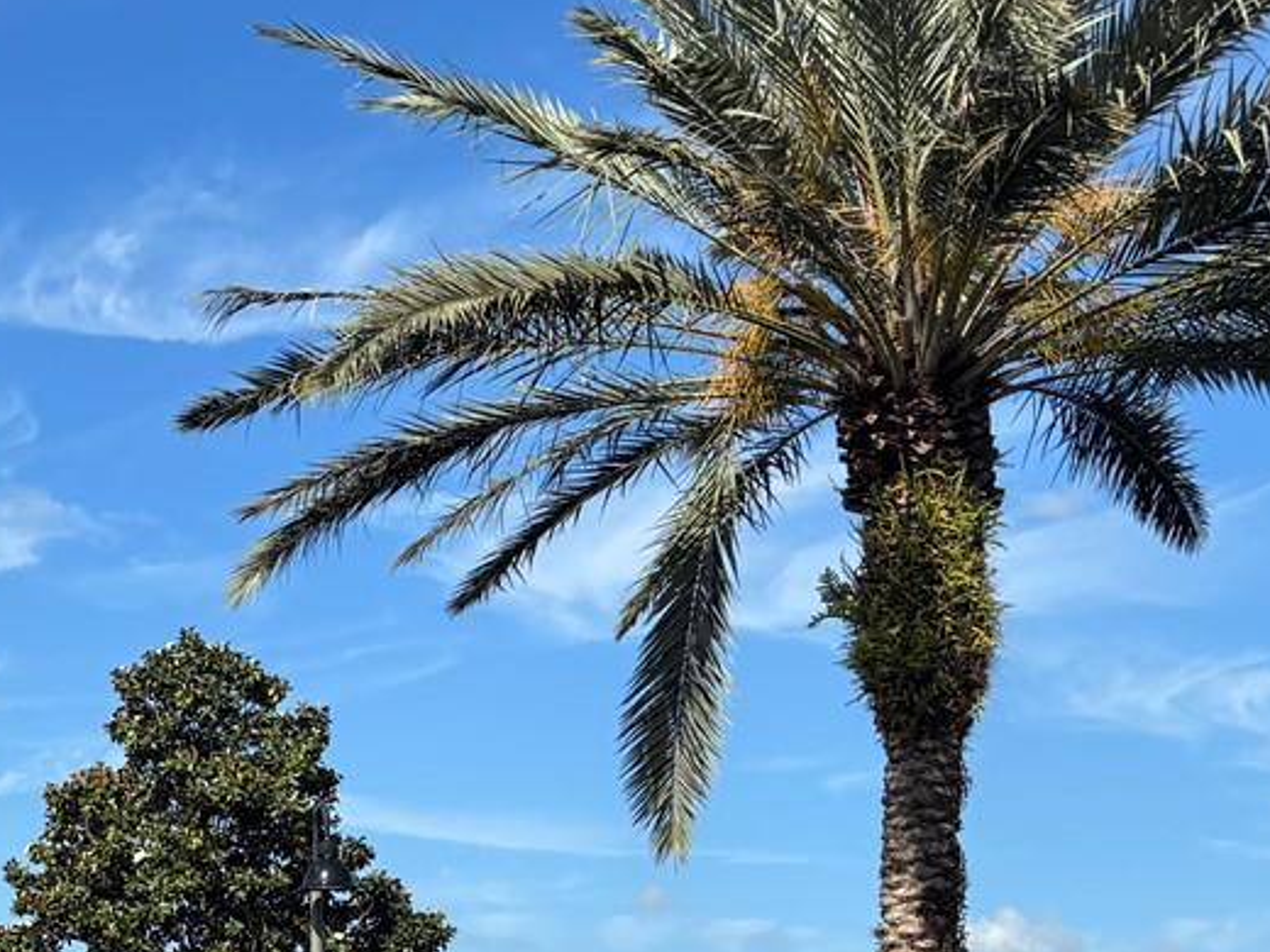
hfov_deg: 23.2
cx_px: -71
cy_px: 898
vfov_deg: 18.1
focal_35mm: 80
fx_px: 2935
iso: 50
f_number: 1.6
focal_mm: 5.96
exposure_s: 1/3413
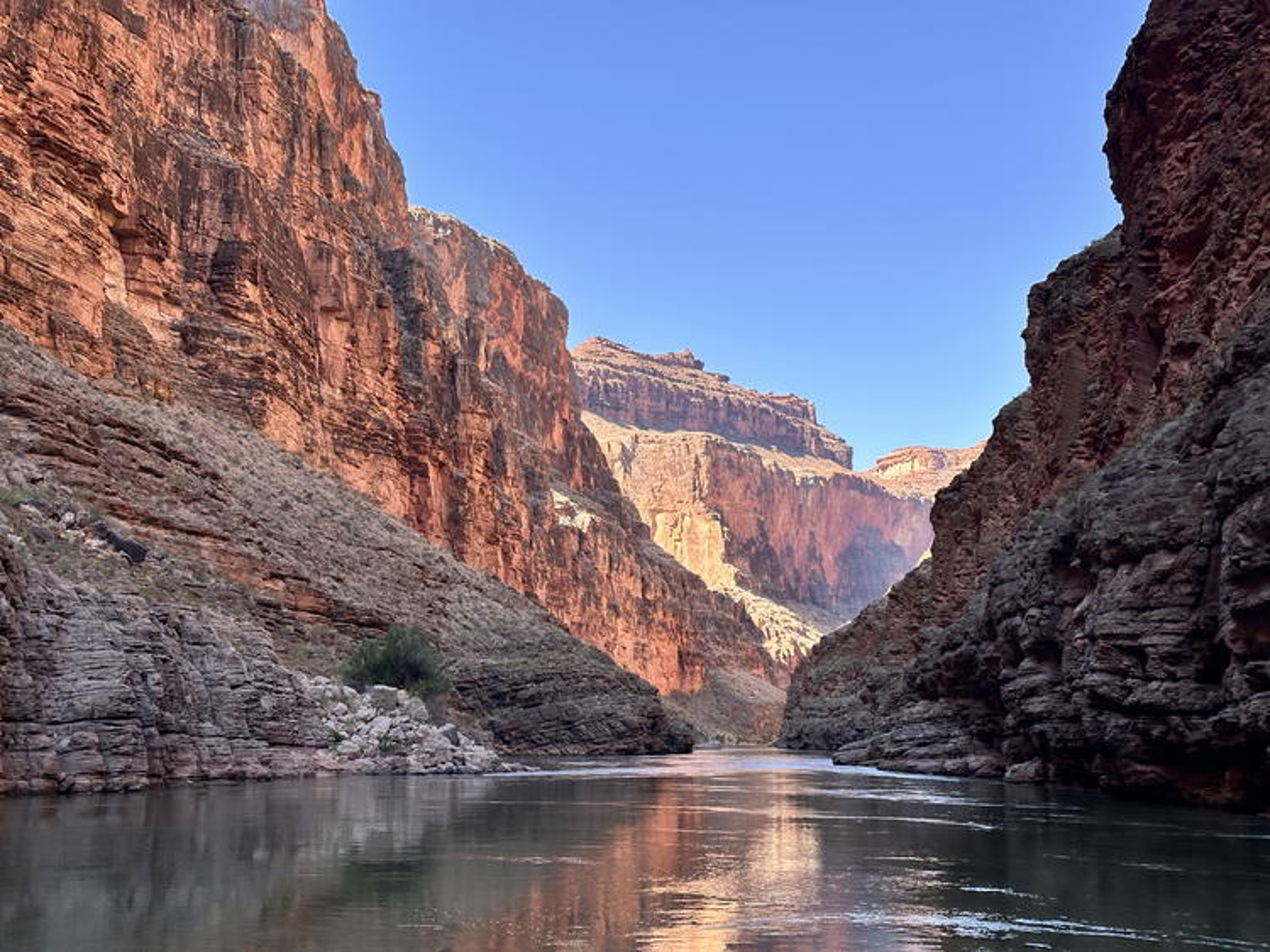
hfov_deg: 39.7
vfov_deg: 30.2
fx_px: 1760
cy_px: 476
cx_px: 635
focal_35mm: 48
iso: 64
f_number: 1.78
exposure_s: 1/1613
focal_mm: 6.86
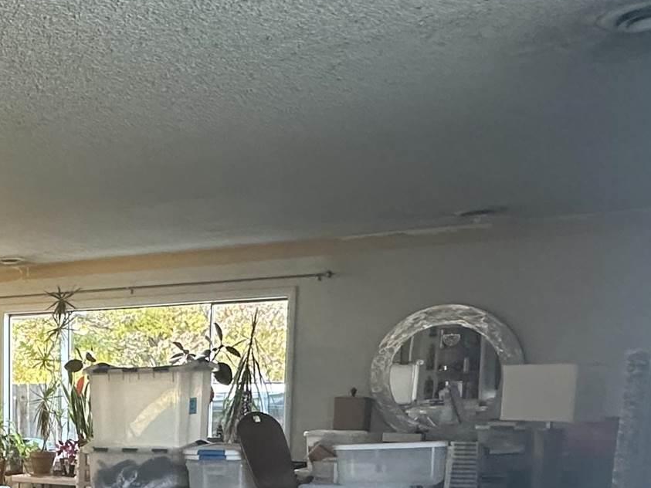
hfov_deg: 33.4
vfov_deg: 26.6
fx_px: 959
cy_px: 520
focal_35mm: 51
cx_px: -37
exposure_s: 1/60
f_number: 2.2
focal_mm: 2.22
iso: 400
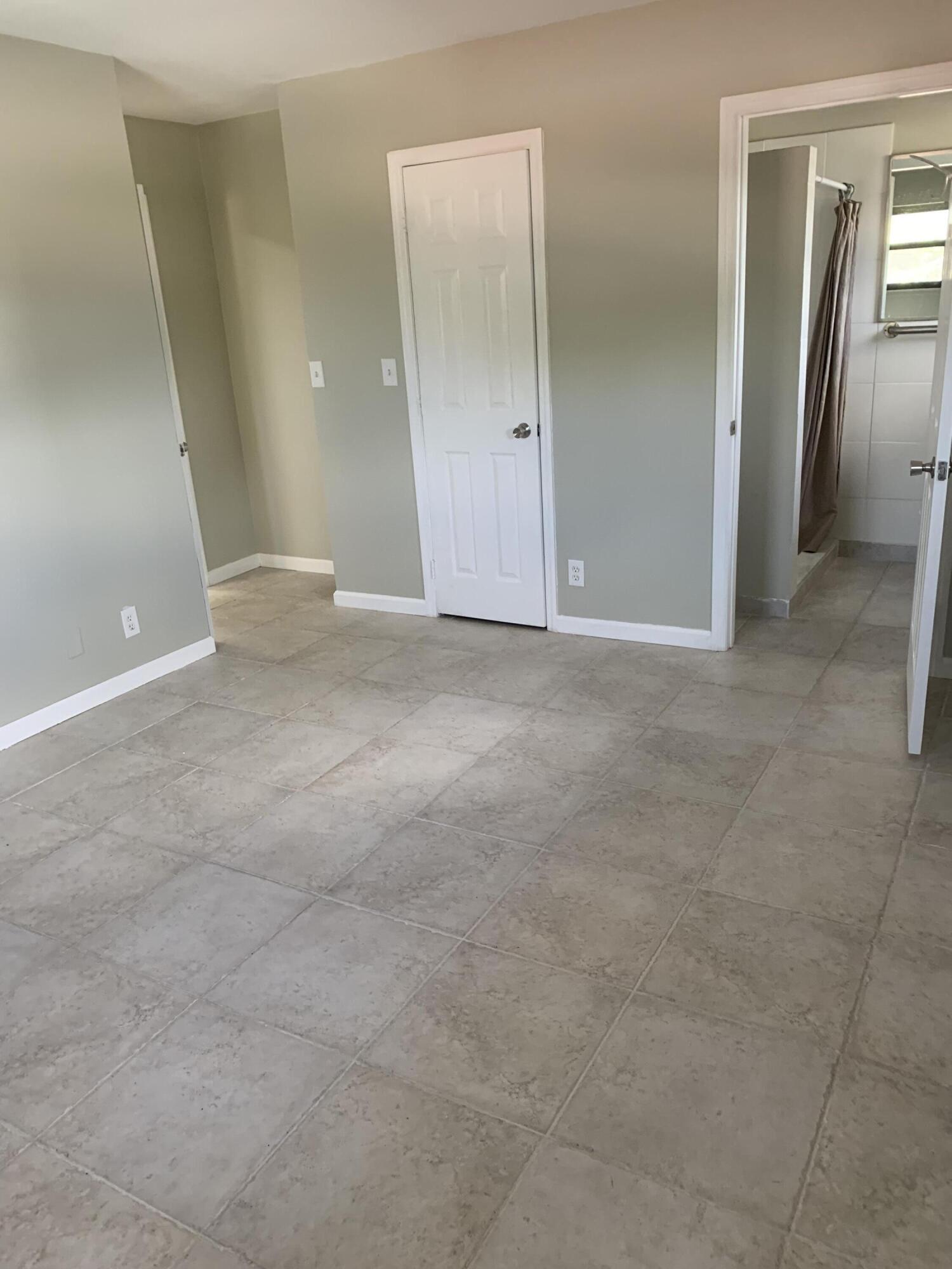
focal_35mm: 26
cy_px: 634
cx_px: 476
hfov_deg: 53.1
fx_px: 953
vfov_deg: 67.3
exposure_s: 1/48
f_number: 1.8
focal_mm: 4.25
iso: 100
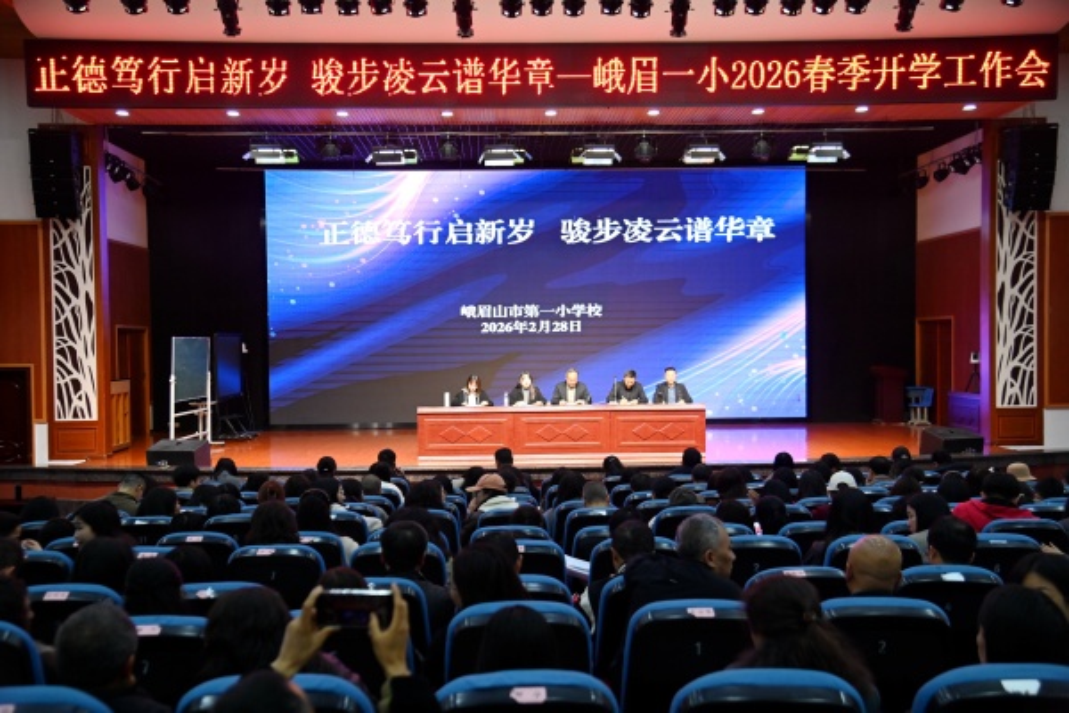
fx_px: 1128
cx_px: 534
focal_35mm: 38
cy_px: 356
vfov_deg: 35.1
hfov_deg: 50.7
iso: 1600
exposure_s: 1/250
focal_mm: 38
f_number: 4
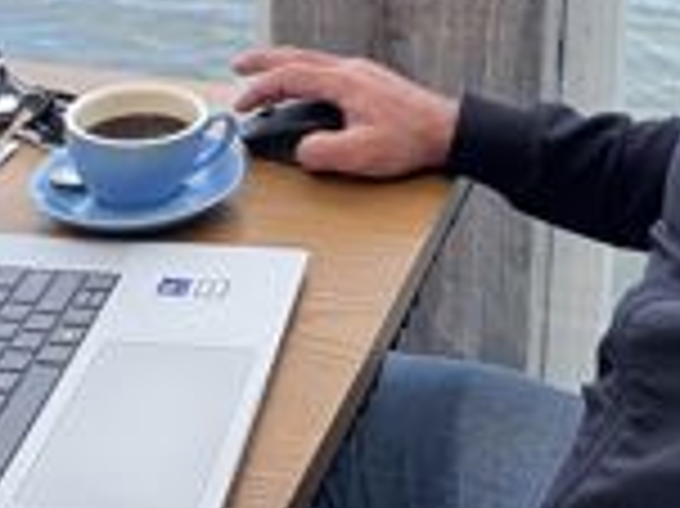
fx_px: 1315
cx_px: 464
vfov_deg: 19.5
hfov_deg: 28.8
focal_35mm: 67
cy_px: -225
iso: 25
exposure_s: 1/276
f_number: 1.9
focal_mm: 2.69
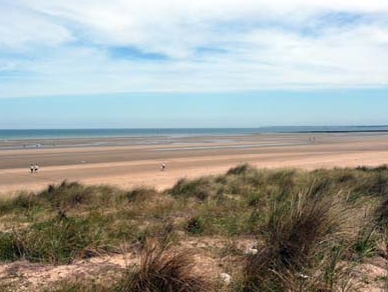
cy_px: 143
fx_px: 404
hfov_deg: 51.3
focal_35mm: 36
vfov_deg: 39.7
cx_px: 195
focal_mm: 4.7
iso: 100
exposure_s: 1/400
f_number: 8
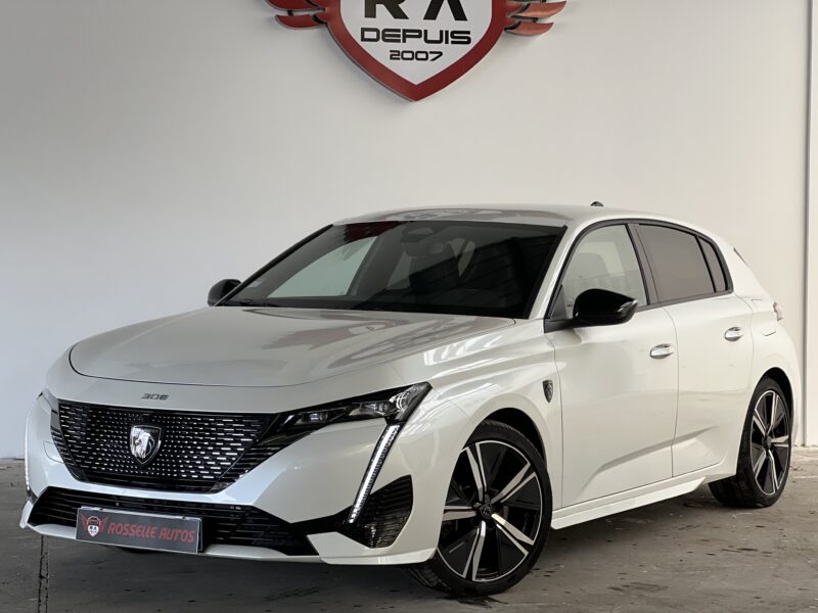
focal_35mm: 77
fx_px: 1820
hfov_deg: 25.3
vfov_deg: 19.1
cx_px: 409
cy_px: 306
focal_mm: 9
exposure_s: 1/121
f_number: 2.8
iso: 200
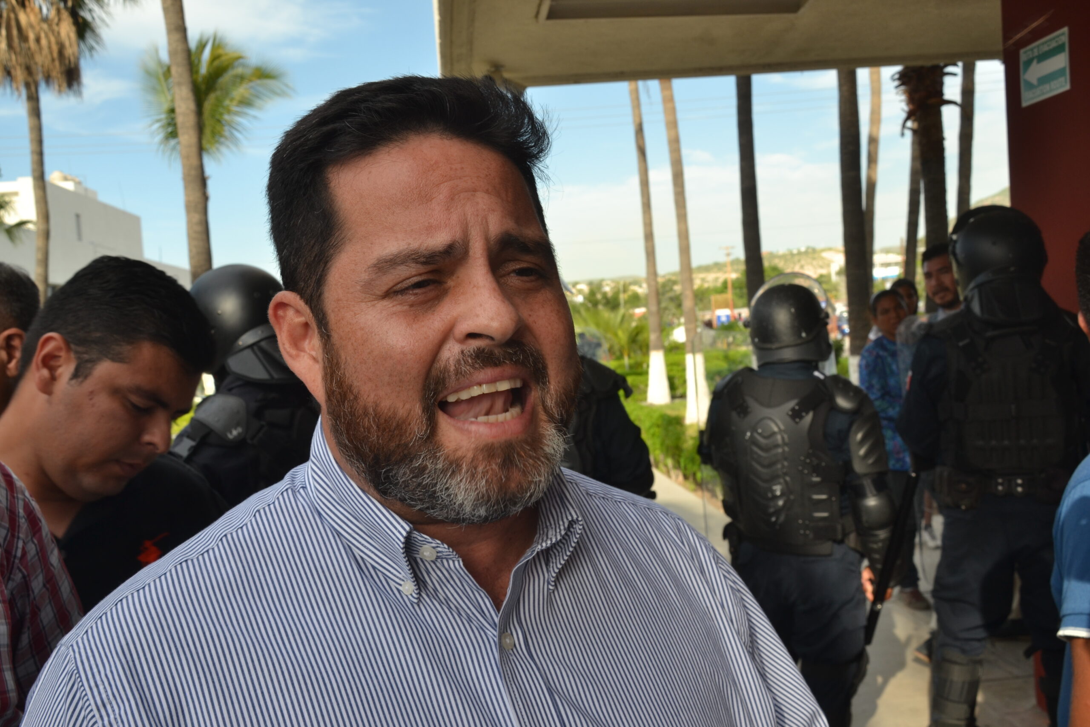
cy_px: 364
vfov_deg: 40.0
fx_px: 999
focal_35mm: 33
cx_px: 545
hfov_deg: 57.2
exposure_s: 1/80
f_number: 6.3
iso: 100
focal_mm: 22
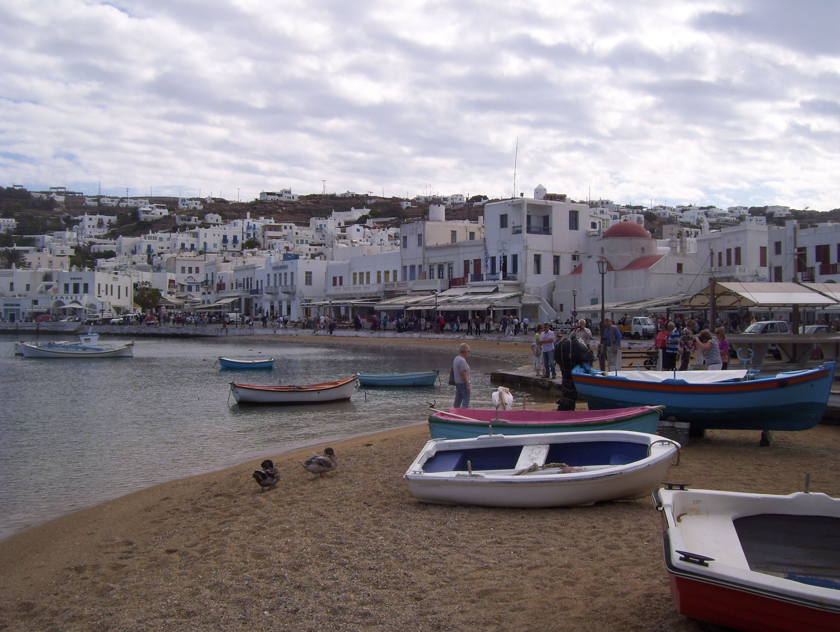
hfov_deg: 51.3
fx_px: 875
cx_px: 420
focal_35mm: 36
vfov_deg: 39.7
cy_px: 316
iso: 80
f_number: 4.8
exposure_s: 1/800
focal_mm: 6
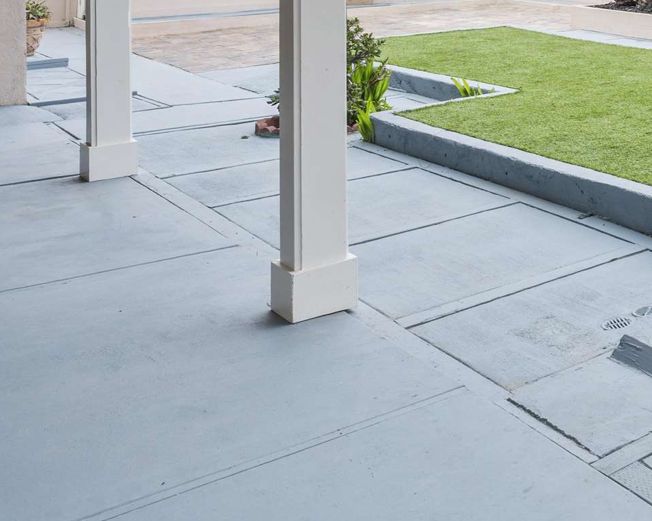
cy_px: -62
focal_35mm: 48
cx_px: 972
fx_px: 926
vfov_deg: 28.4
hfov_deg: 27.3
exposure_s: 1/10
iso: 100
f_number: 11
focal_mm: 16
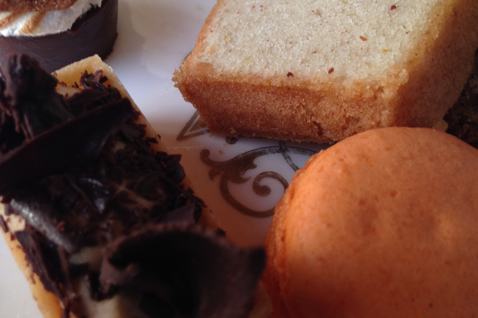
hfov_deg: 42.7
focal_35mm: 46
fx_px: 611
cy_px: 93
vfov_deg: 28.9
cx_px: 239
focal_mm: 4.12
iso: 50
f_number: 2.4
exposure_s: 1/20
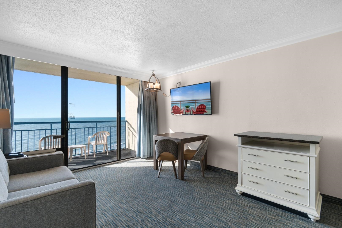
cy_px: 114
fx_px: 152
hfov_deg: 96.7
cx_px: 171
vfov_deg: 73.7
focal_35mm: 16
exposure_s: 1/125
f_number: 5.6
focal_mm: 11
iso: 100
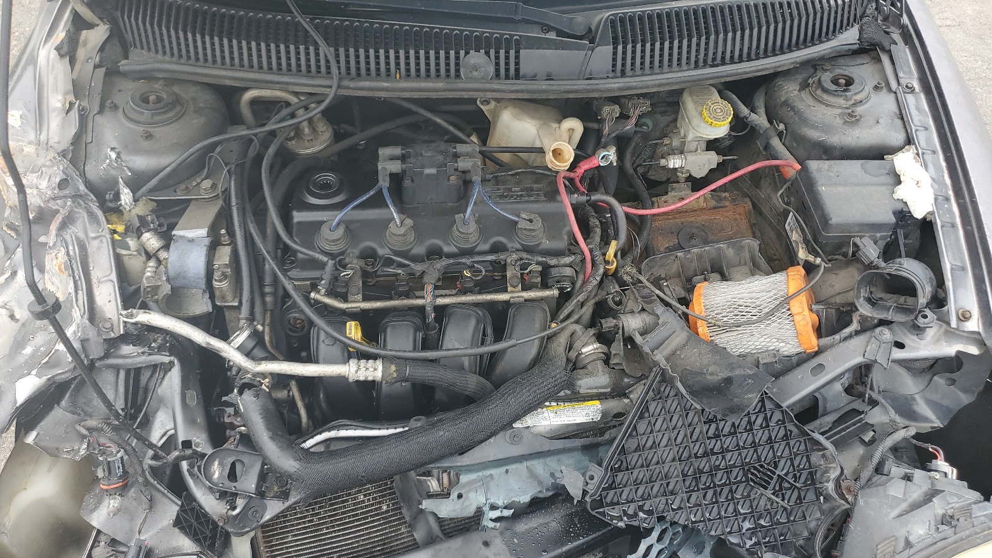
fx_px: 763
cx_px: 495
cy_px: 267
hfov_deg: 66.1
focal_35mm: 29
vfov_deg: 40.2
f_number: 1.5
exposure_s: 1/667
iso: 50
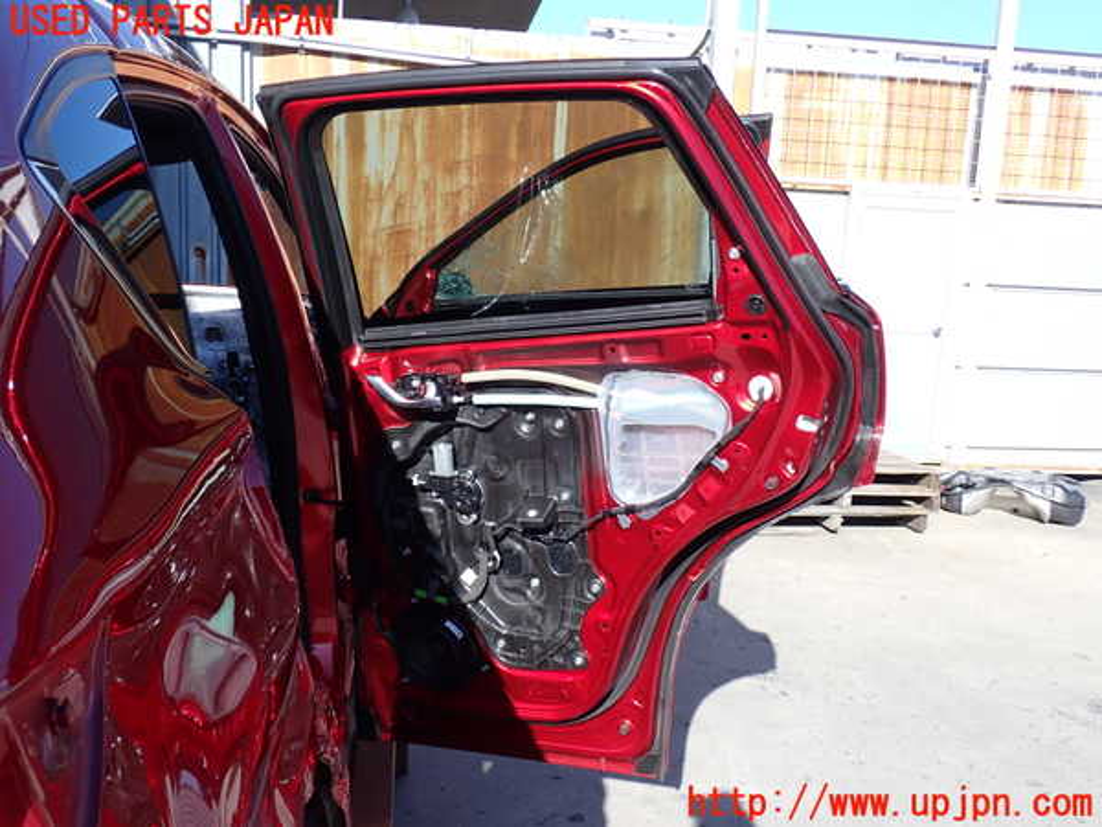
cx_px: 551
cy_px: 414
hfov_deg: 56.8
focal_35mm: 32
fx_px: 1019
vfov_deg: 44.2
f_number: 3.2
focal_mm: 5.79
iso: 100
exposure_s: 1/500
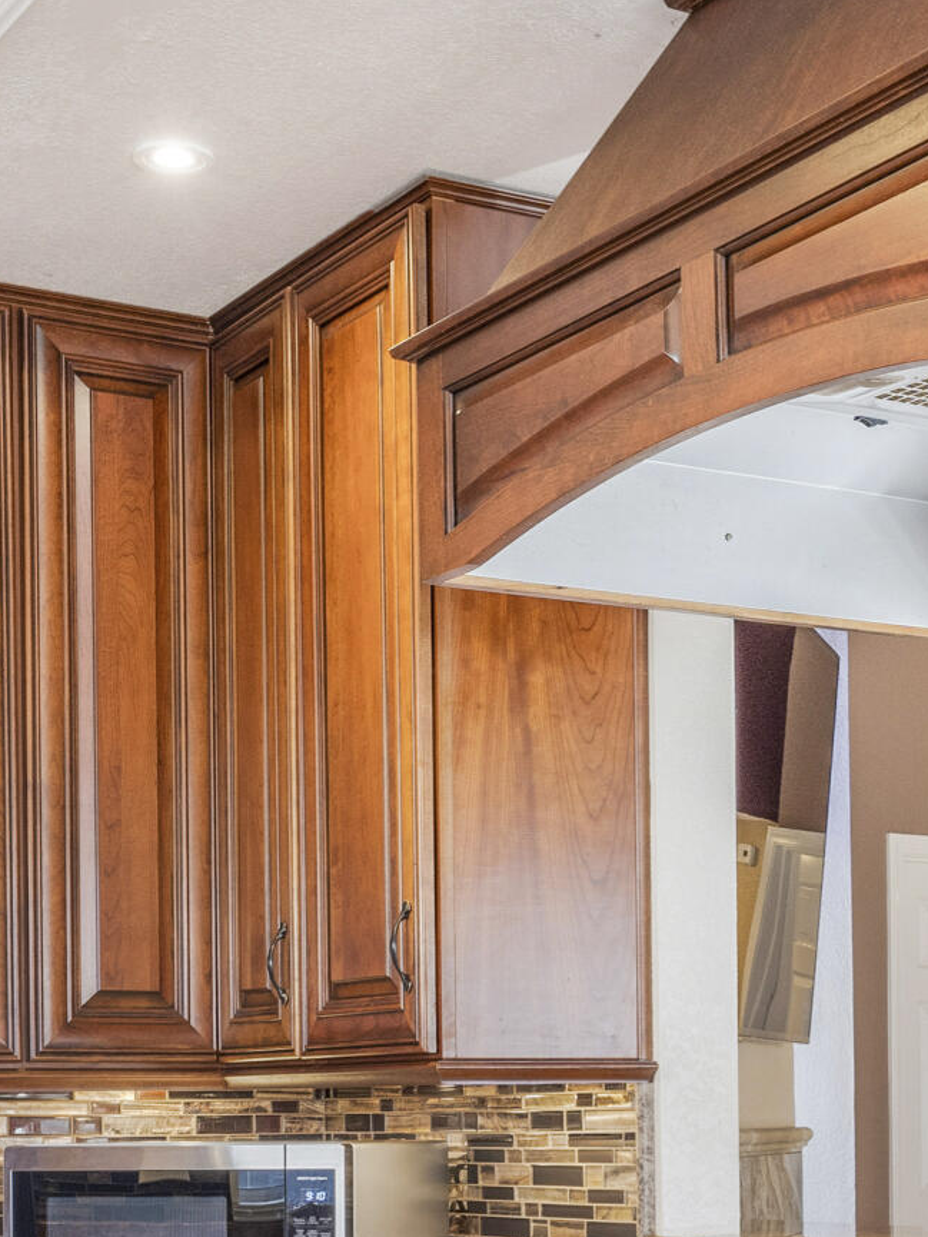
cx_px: 699
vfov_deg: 26.7
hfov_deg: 20.8
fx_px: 2502
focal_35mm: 70
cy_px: 1151
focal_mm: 21
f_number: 8
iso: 640
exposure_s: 1/30
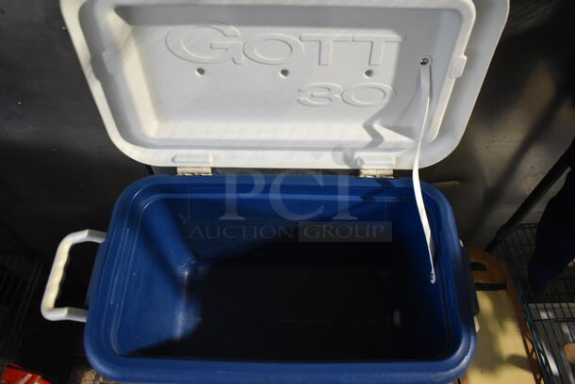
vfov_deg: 48.0
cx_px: 288
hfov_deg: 67.3
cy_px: 192
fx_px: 432
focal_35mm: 27
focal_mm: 18
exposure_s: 1/30
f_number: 3.5
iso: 2200
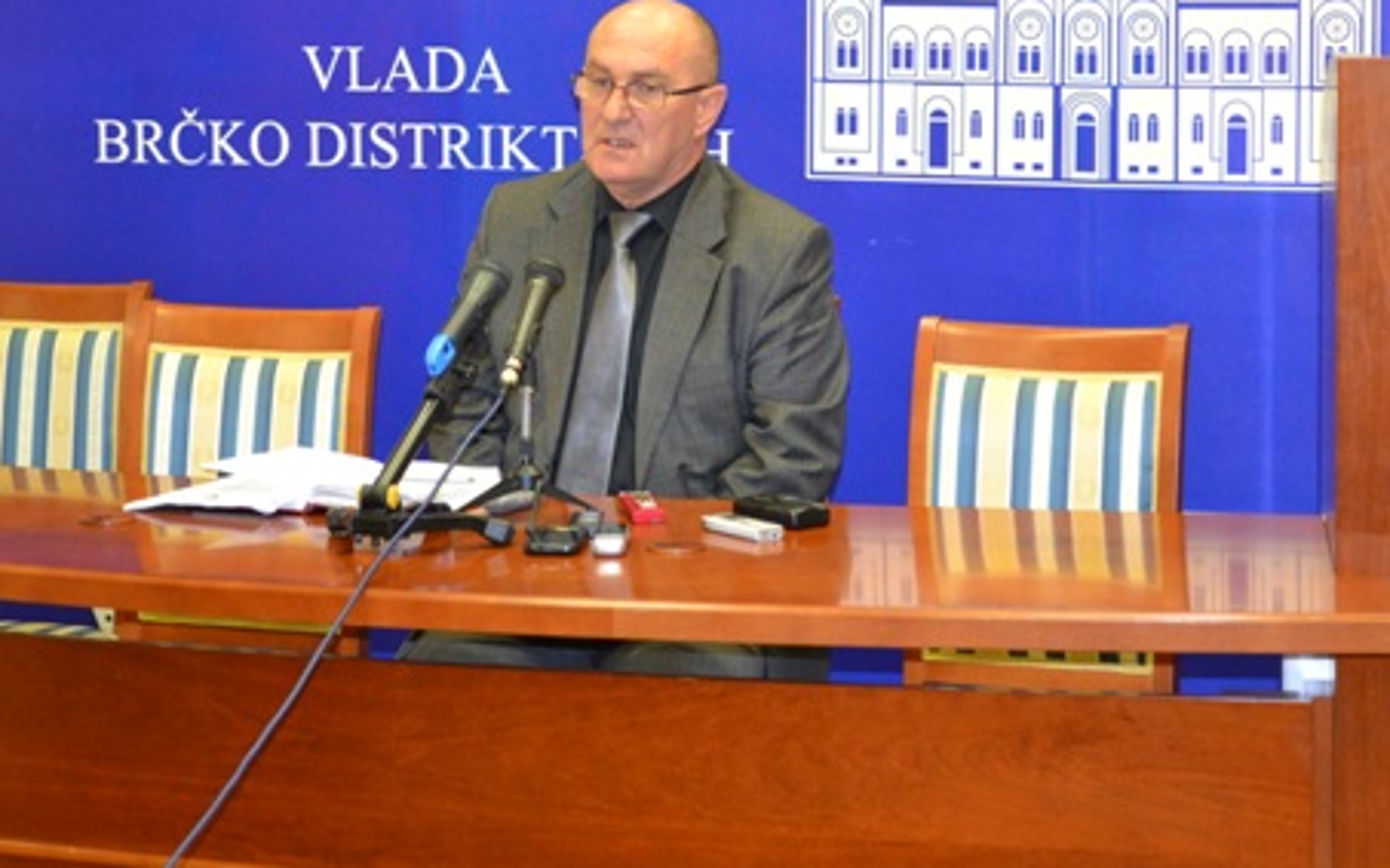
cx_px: 663
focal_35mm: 95
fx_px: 3598
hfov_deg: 21.9
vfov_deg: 13.7
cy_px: 229
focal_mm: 44
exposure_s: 1/60
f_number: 5.3
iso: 2000
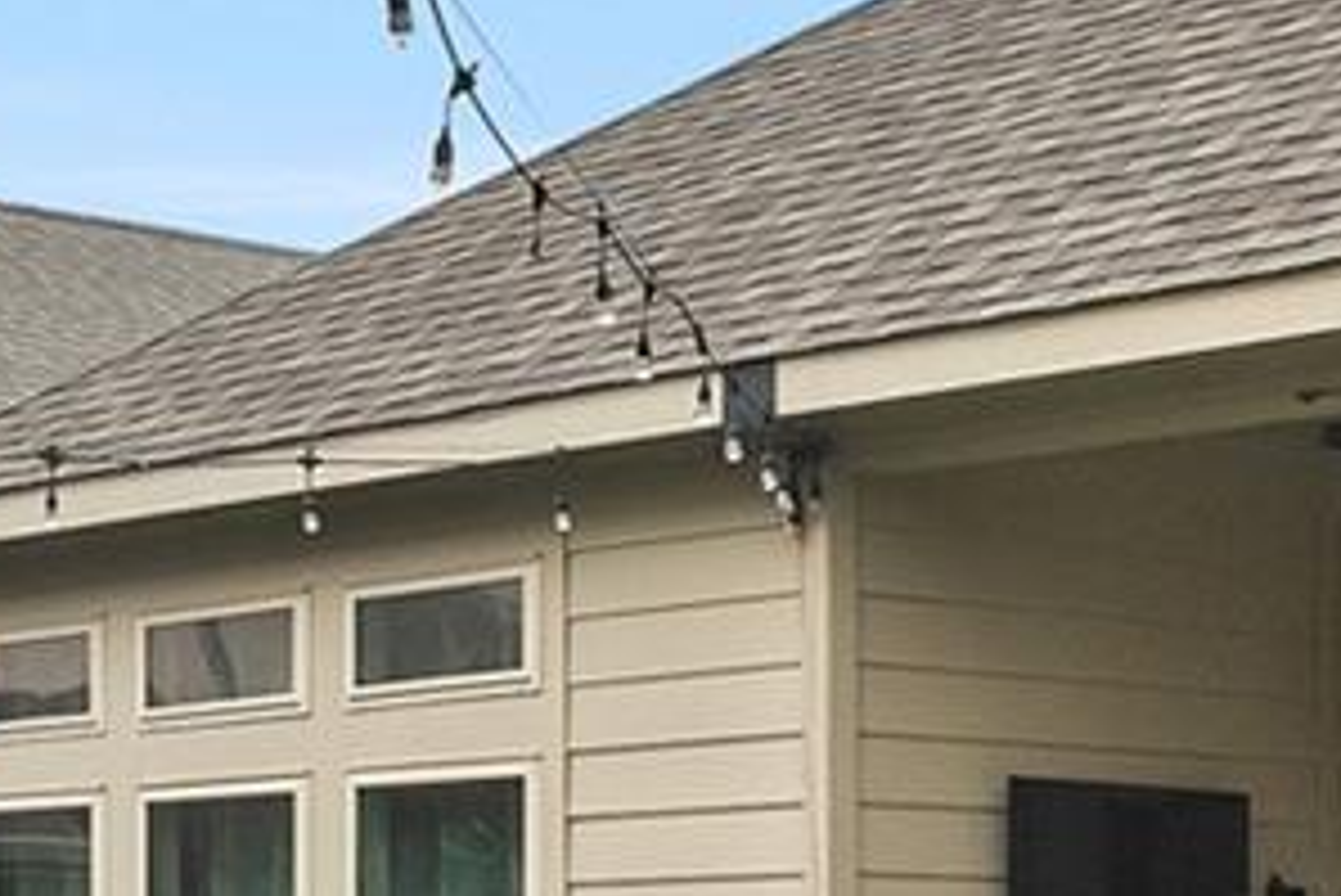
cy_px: 1038
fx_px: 4099
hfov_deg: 18.5
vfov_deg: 12.2
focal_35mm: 110
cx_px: 1017
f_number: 9
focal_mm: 16
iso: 500
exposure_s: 1/25
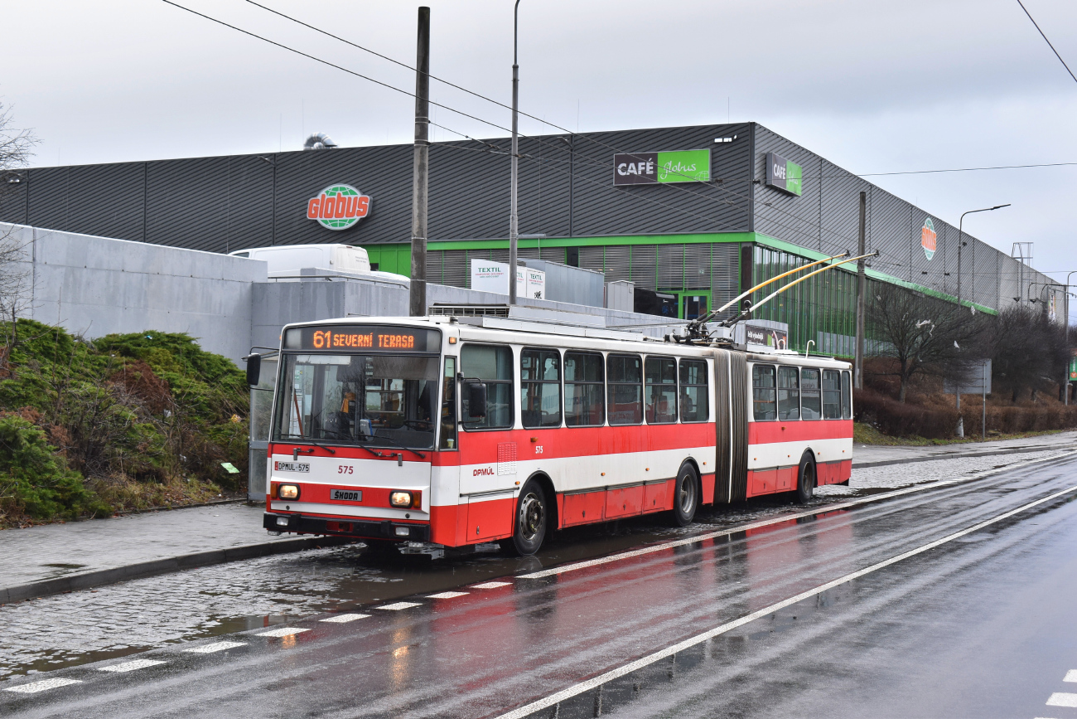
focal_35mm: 51
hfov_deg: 38.9
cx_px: 538
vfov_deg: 26.5
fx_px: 1526
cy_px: 360
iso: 320
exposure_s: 1/200
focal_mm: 34
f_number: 8
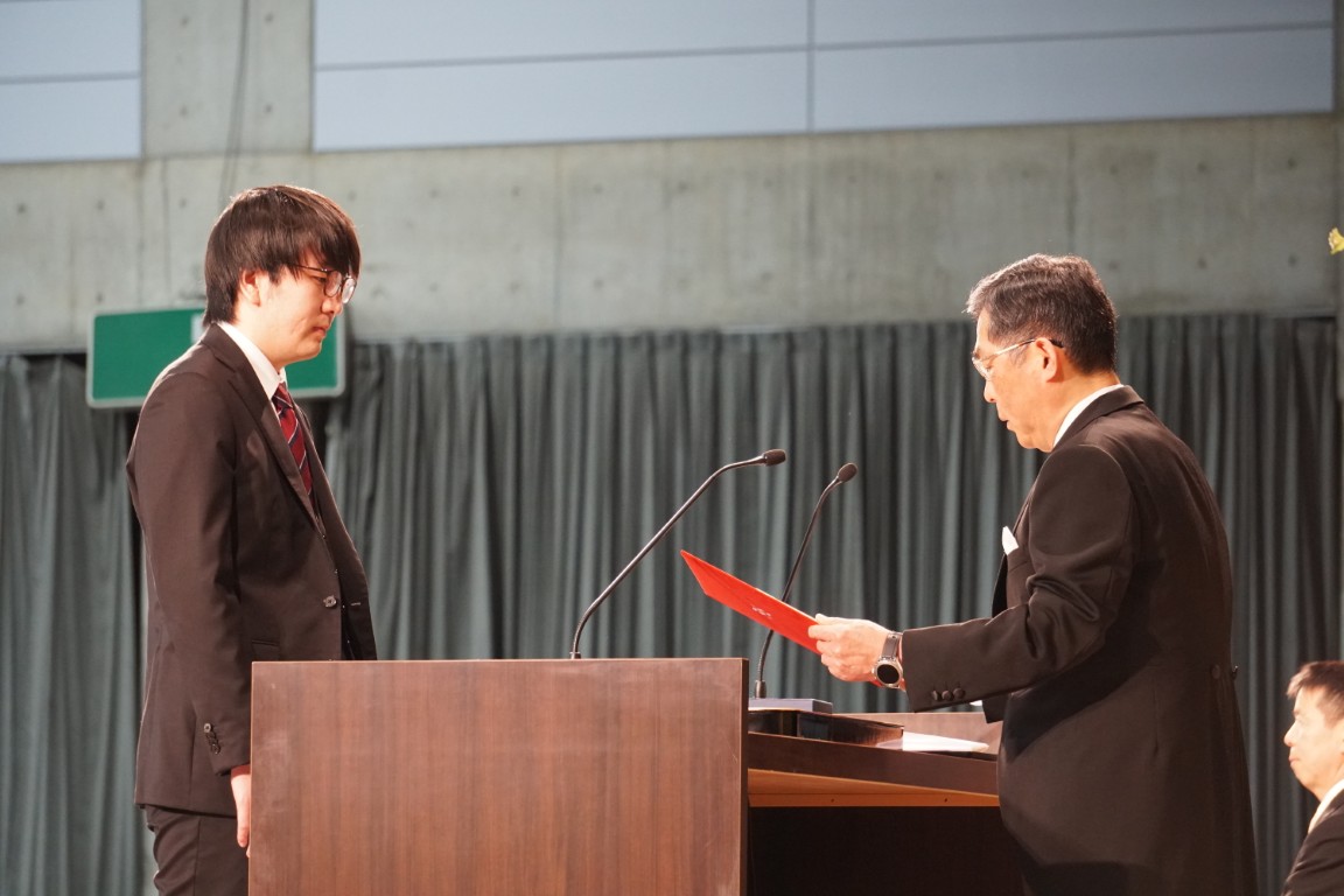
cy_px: 448
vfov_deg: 7.1
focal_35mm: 194
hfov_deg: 10.6
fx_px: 7223
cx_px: 672
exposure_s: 1/200
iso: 2500
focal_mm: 129
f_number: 5.6
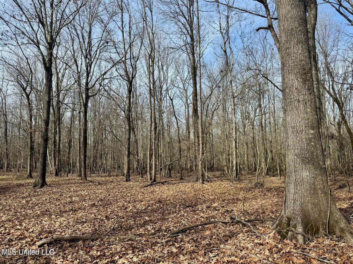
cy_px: 132
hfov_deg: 71.6
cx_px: 176
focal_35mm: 24
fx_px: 245
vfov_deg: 56.8
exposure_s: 1/2959
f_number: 1.78
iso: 80
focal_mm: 6.76
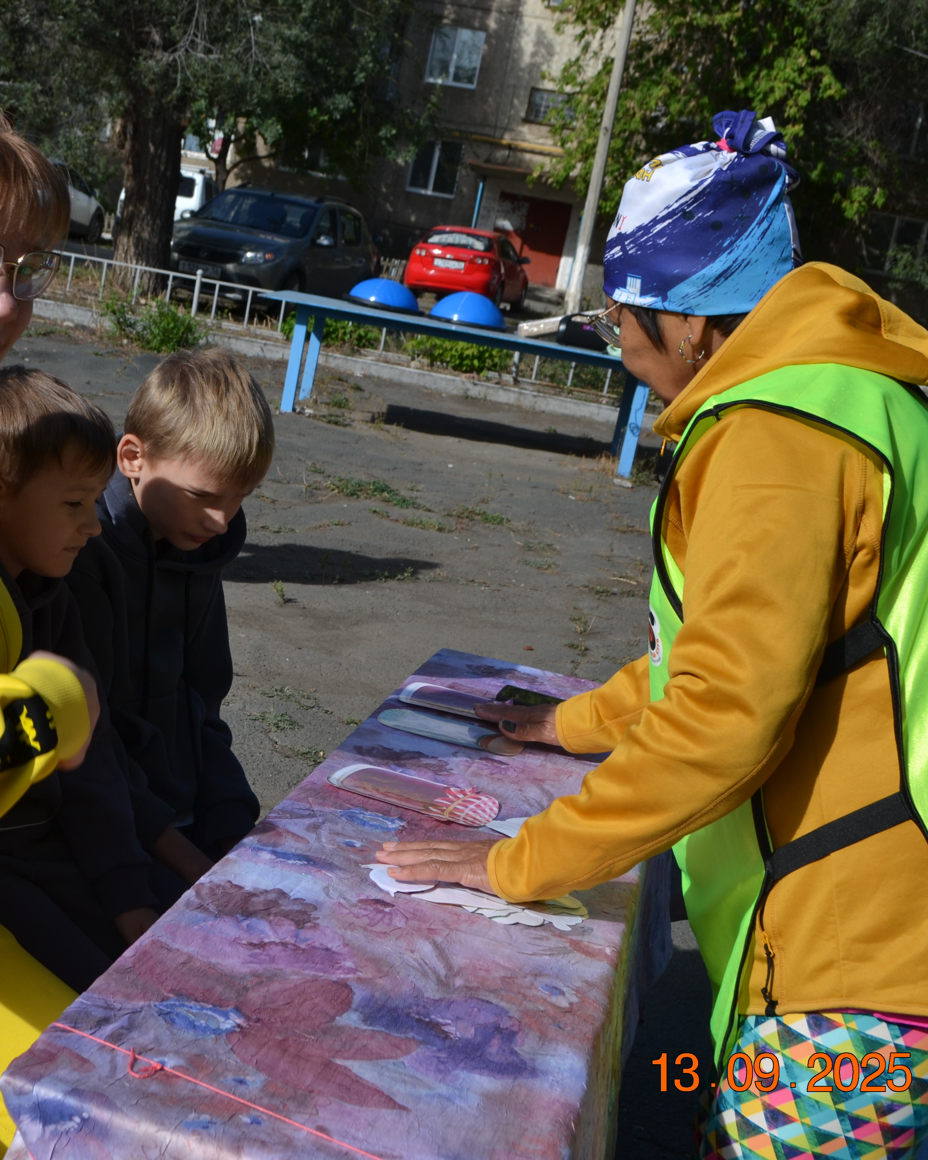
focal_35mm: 51
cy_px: 578
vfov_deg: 36.7
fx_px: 1751
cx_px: 203
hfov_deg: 29.1
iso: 100
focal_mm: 24
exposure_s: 1/250
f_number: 8
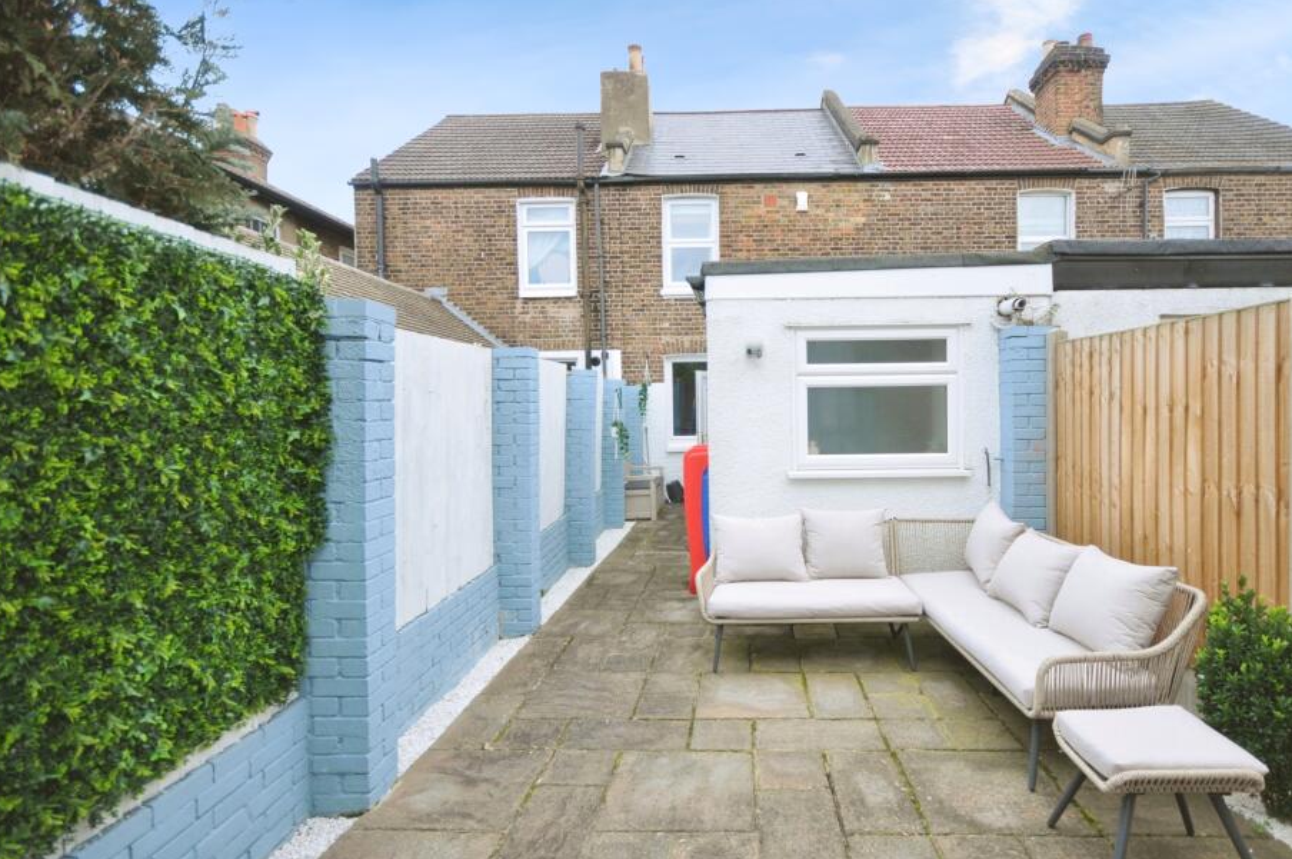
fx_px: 610
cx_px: 715
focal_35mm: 17
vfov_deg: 70.3
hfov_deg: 93.0
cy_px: 435
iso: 200
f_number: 8
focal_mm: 10
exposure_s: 1/200
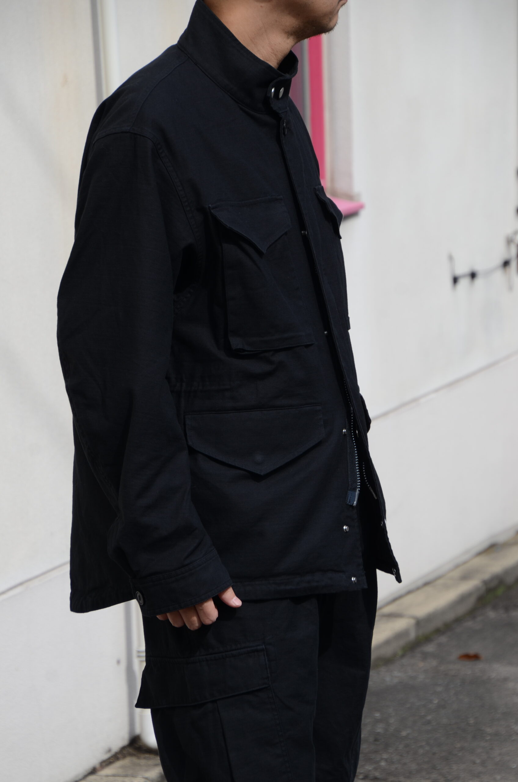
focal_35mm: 150
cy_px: 391
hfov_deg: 9.1
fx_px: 3251
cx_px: 259
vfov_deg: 13.7
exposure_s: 1/500
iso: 125
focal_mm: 100
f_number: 6.3
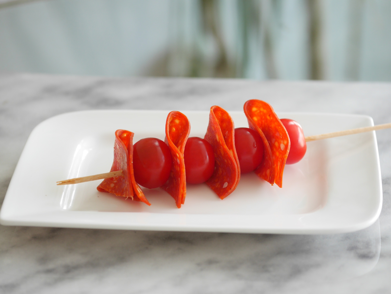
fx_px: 1356
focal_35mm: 120
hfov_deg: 16.4
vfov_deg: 12.4
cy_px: 147
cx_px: 196
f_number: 2.8
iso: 320
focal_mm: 60
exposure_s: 1/125
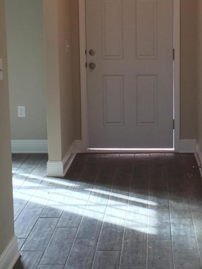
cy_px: 93
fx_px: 576
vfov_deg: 26.2
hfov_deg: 19.9
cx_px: 114
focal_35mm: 74
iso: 40
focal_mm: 4.15
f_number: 2.2
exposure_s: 1/30
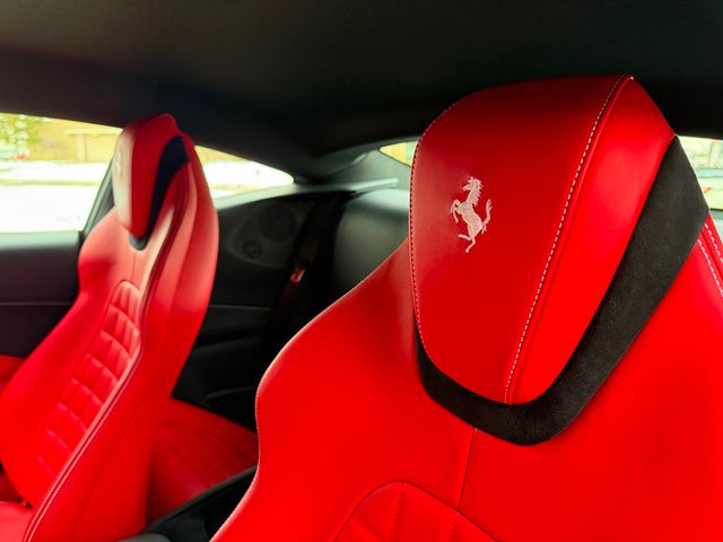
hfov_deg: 71.6
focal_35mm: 24
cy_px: 271
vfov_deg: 56.8
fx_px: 501
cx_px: 362
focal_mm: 6.76
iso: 500
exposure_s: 1/60
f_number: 1.78
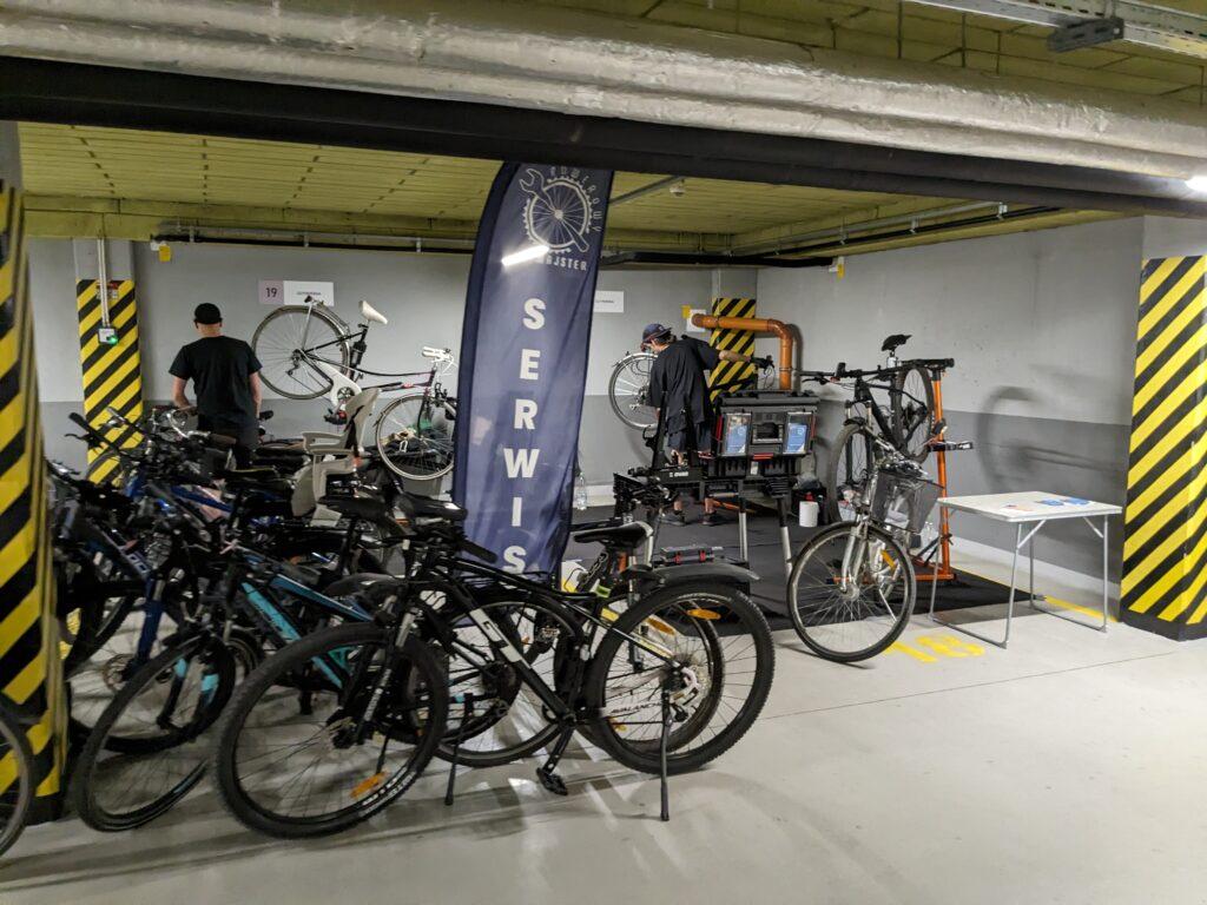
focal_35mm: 27
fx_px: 941
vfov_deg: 51.4
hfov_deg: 65.3
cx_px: 604
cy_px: 452
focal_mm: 4.38
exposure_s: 1/99.9
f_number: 1.73
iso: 525
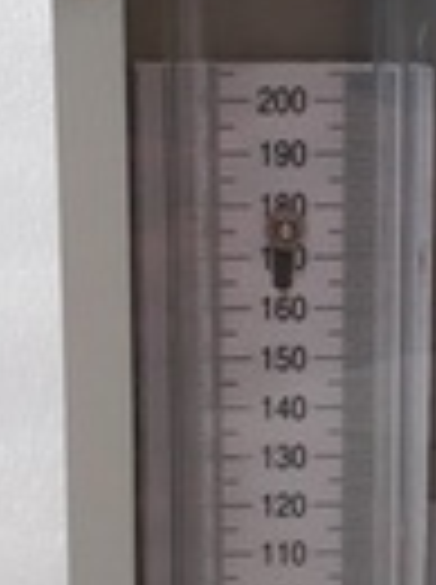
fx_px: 1752
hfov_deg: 14.1
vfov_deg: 18.9
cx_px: 319
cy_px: 351
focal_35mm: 104
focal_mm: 3.6
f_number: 1.9
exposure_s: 1/33
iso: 200
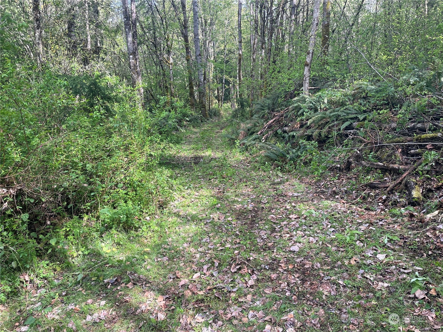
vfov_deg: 53.1
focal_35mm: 26
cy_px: 166
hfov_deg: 67.3
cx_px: 222
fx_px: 333
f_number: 1.6
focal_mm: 4.2
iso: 32
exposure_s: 1/210
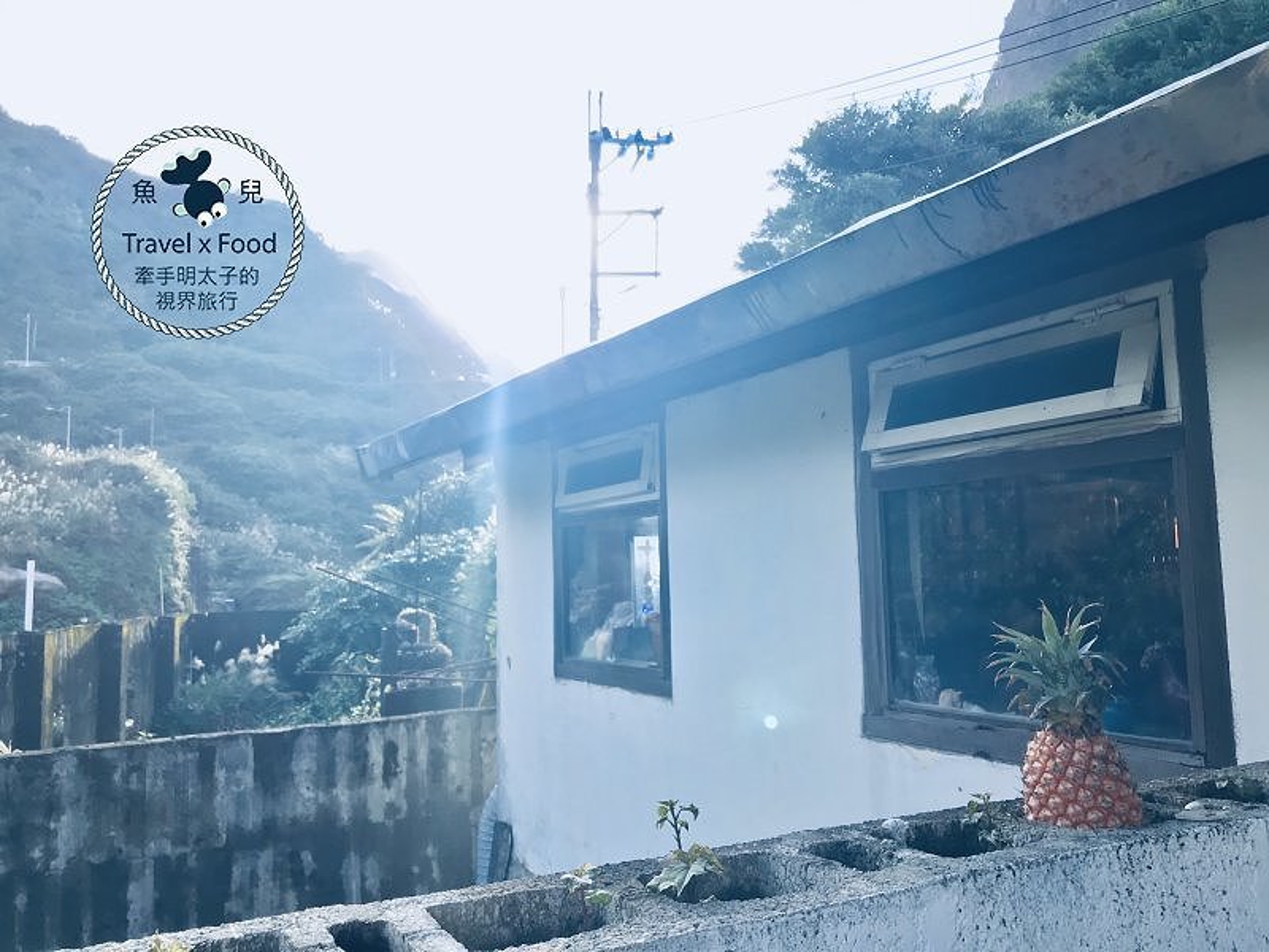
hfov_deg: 63.4
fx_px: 1026
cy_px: 476
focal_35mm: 28
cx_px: 634
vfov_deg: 49.7
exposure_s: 1/337
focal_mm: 3.99
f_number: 1.8
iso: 20
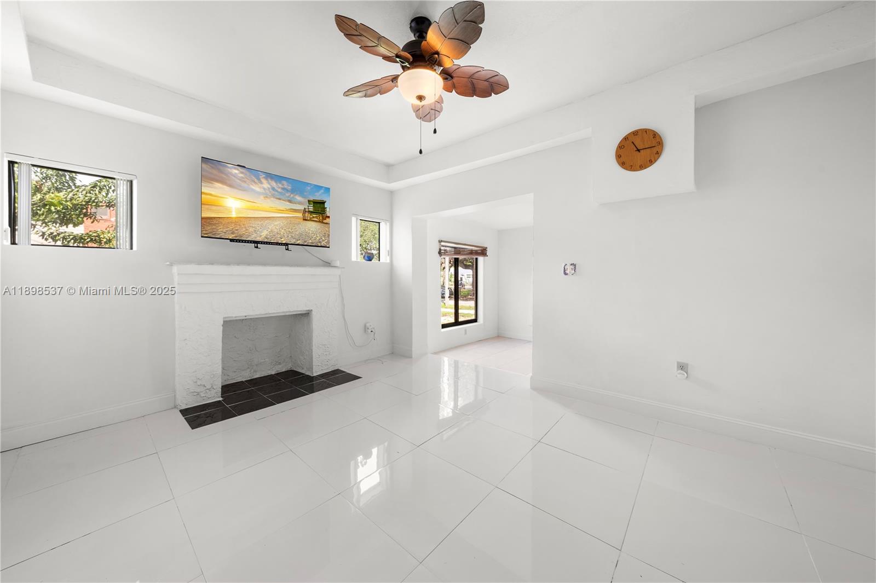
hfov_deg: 112.6
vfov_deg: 89.9
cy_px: 292
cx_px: 438
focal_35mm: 12
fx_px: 292
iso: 320
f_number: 8
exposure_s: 1/10
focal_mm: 12
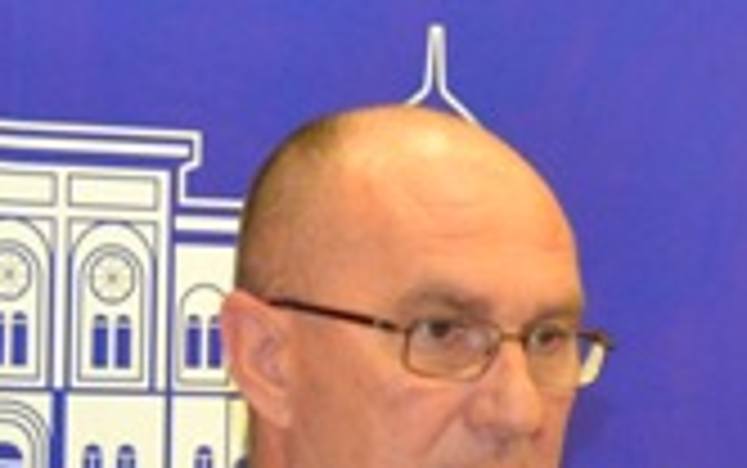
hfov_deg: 10.1
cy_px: 632
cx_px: 608
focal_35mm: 206
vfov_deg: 6.3
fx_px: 4196
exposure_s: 1/60
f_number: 5
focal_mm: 35
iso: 1600
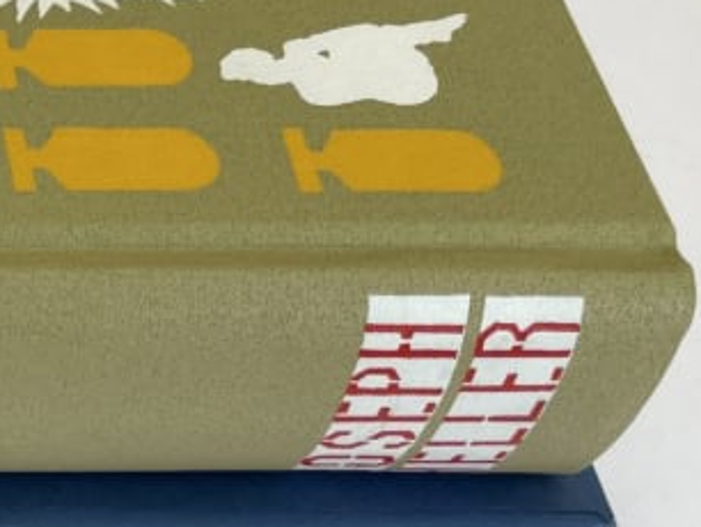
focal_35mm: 87
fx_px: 1763
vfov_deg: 17.0
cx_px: -337
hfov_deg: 19.7
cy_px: 286
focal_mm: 4.2
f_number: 1.6
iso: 32
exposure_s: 1/284
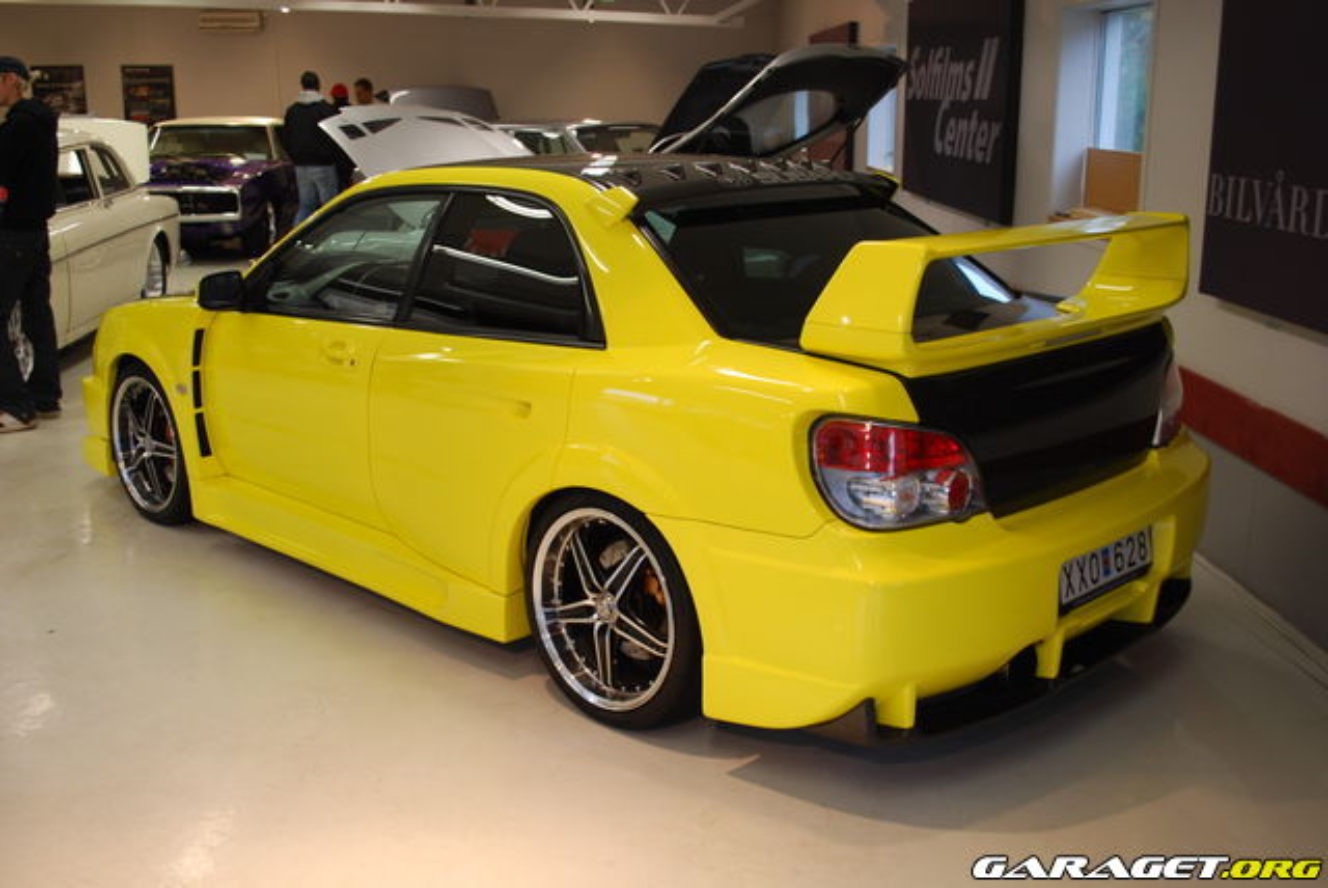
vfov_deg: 36.9
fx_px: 1329
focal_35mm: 36
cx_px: 664
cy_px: 444
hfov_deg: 53.1
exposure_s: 1/40
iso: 200
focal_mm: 24
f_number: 4.2
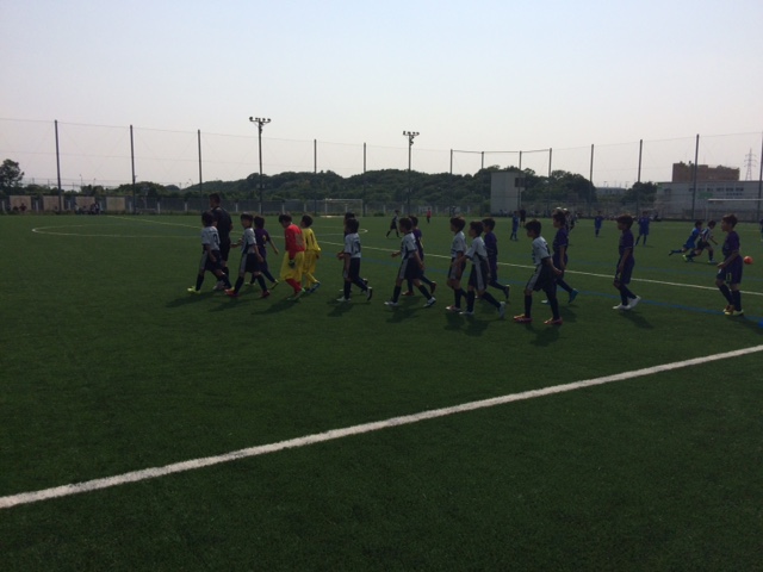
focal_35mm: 29
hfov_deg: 61.7
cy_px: 286
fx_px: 639
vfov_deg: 48.2
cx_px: 382
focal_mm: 4.15
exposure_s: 1/6849
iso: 40
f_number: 2.2
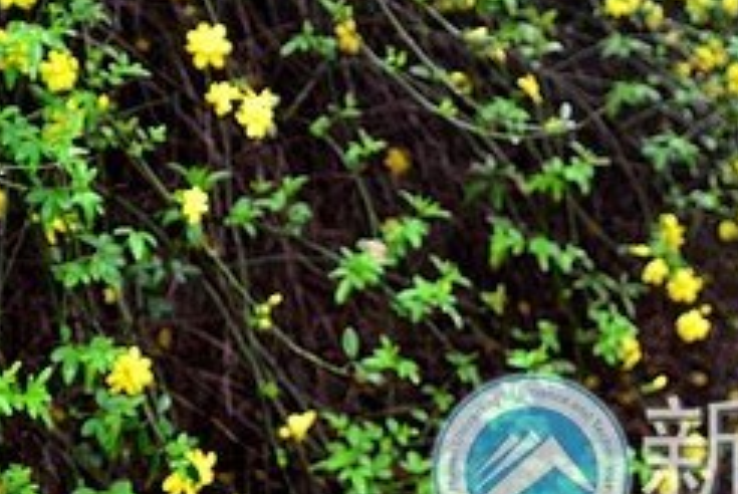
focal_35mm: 66
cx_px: 163
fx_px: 1355
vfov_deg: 20.1
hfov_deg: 29.9
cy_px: 15
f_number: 4.5
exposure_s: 1/50
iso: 320
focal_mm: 18
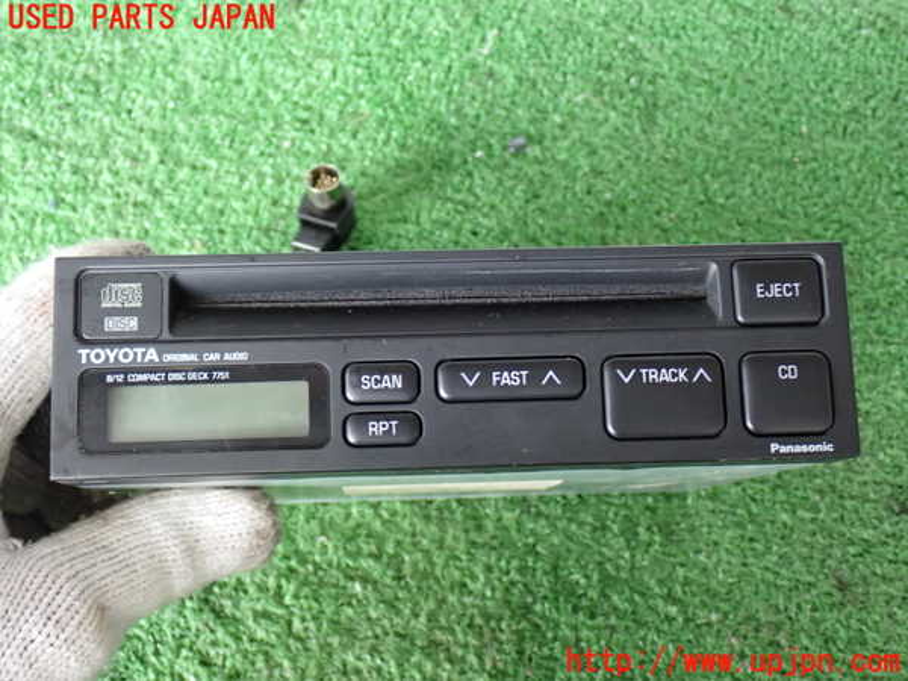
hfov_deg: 40.4
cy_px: 340
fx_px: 1233
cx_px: 454
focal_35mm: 47
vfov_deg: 30.9
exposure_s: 1/50
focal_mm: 8.4
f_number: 3.1
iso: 400
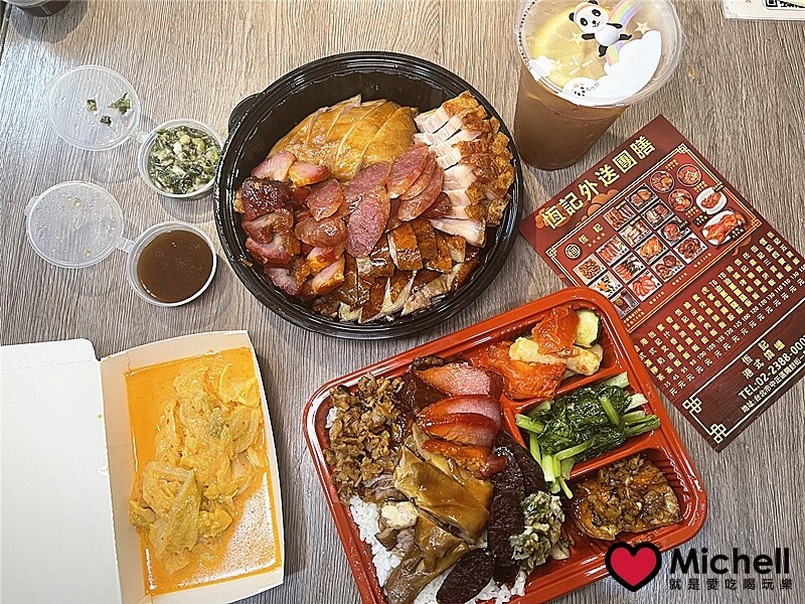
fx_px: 605
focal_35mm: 26
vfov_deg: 53.1
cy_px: 302
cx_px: 402
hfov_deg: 67.3
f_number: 1.6
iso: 100
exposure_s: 1/60
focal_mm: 5.1
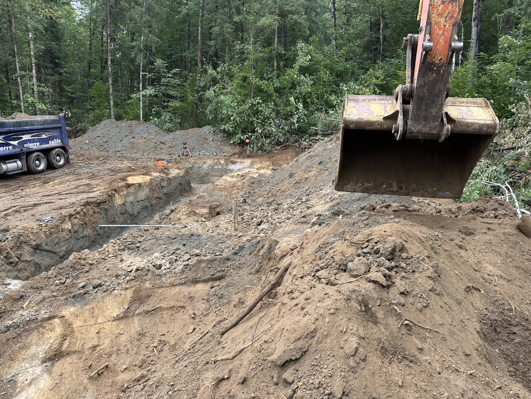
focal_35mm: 24
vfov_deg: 56.8
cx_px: 266
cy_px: 200
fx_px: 368
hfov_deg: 71.6
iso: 80
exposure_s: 1/424
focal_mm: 6.86
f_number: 1.78
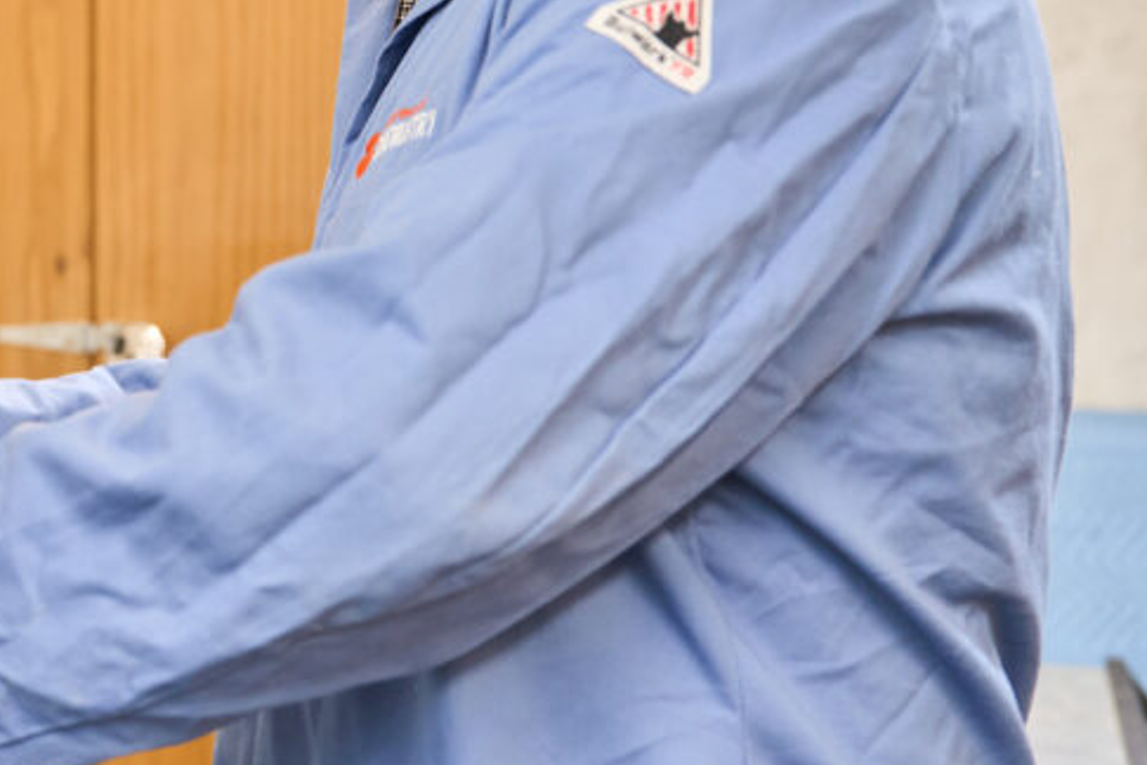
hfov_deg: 24.4
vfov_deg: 17.0
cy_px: 221
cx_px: 40
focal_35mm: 80
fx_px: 2549
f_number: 2.8
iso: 640
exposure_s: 1/100
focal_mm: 38
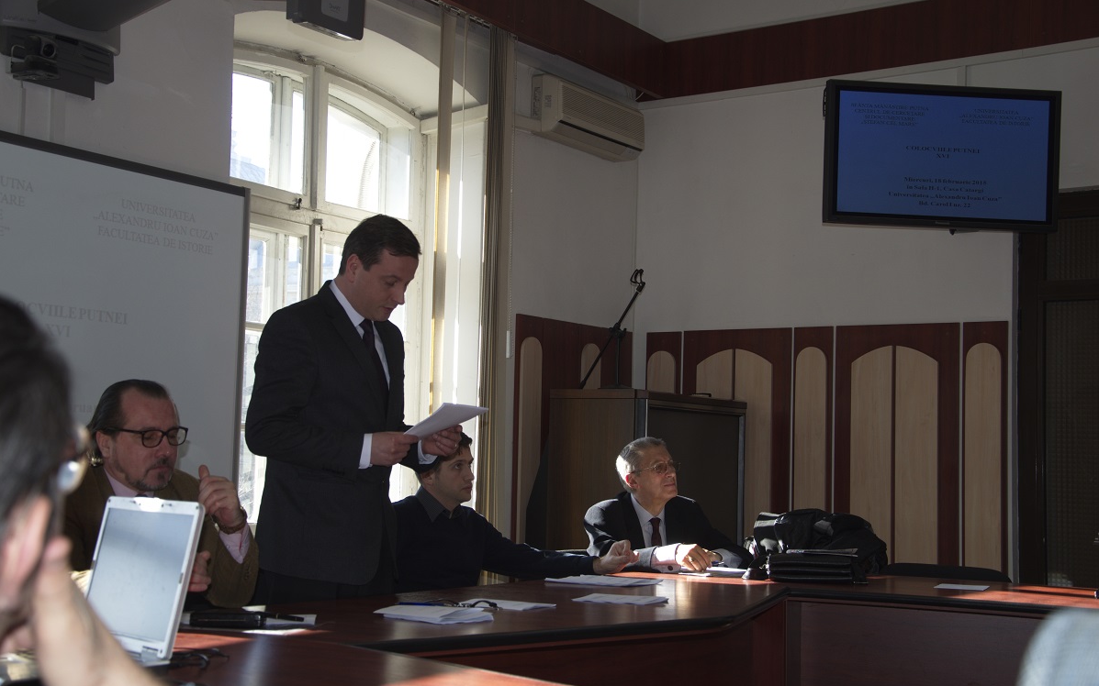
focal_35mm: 52
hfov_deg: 38.9
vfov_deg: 24.9
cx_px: 549
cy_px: 349
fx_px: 1557
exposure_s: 1/125
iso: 200
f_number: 4.2
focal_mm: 34
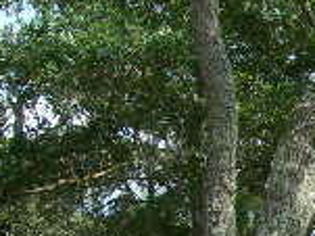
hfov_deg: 11.2
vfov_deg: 8.7
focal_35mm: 161
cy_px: 478
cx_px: 609
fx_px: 1464
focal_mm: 7.8
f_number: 4.8
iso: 50
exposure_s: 1/142
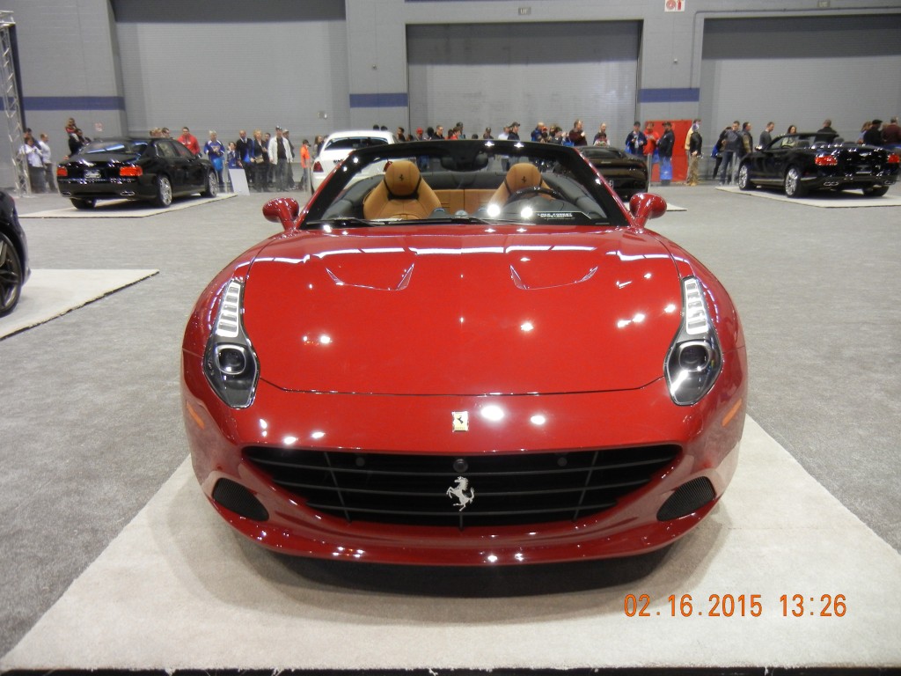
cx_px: 450
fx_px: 781
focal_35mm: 30
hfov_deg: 60.0
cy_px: 338
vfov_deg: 46.8
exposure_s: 1/51.4
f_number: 3.5
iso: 400
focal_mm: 5.4
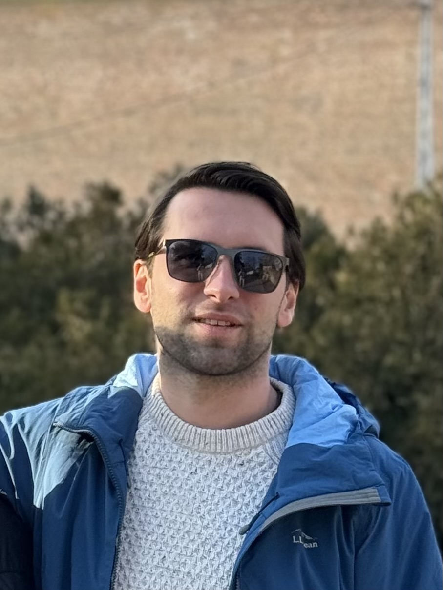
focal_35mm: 48
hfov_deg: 30.3
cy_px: 295
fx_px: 819
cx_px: 222
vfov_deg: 39.7
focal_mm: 6.86
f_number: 1.78
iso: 64
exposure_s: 1/1366
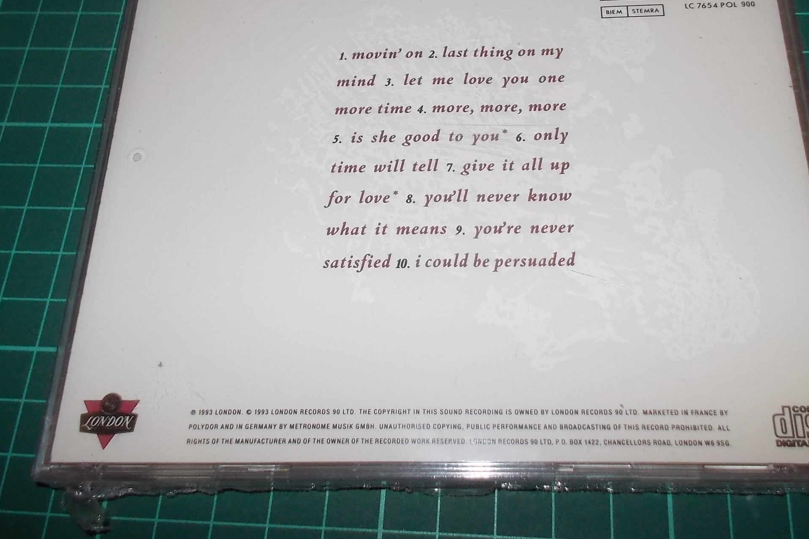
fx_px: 809
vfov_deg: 36.6
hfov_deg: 53.0
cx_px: 447
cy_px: 189
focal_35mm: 36
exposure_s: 1/30
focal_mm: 4.1
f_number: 3.3
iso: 200
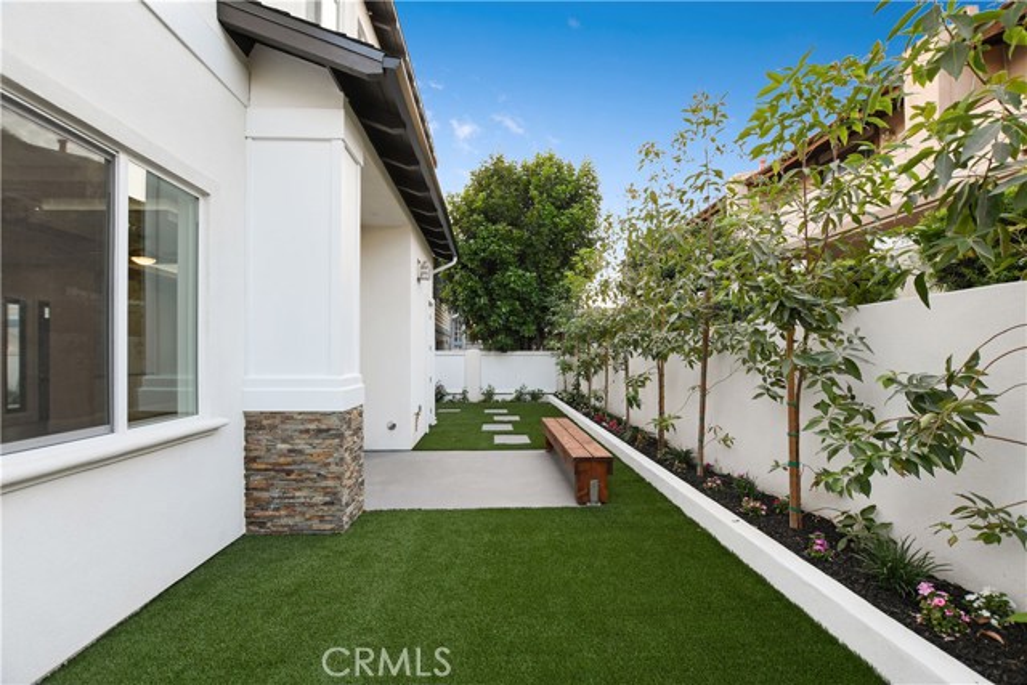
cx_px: 514
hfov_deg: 100.4
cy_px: 342
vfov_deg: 77.4
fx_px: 428
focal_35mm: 15
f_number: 4.5
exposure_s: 1/80
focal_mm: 10
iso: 400
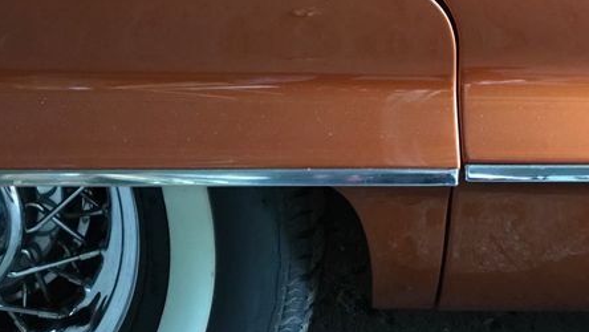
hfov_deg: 46.3
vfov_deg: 26.3
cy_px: 39
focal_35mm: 44
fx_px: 687
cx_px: 334
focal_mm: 3.99
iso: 100
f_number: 1.8
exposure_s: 1/4
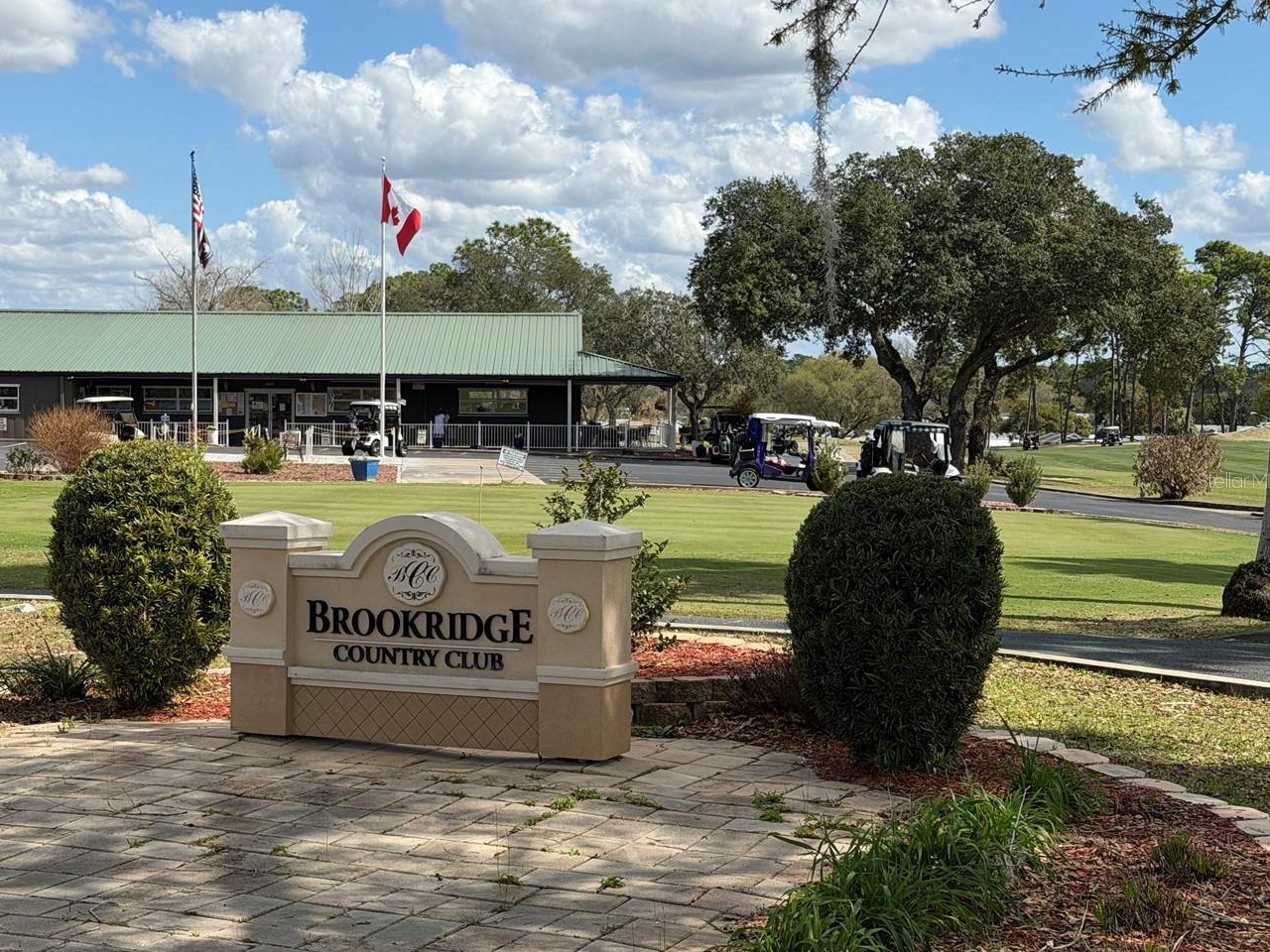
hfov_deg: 32.1
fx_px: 2201
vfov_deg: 24.4
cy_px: 480
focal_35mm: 60
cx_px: 497
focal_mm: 6.76
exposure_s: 1/7143
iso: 80
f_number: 1.78
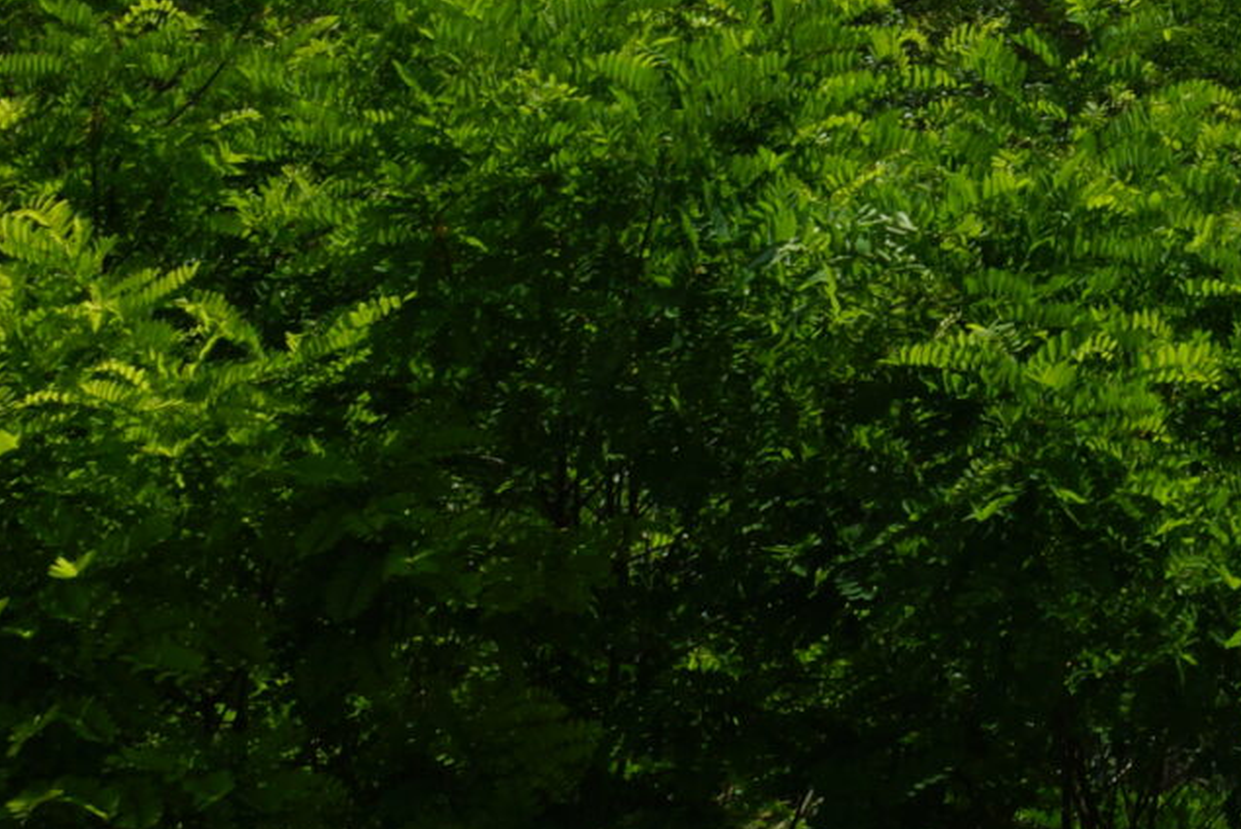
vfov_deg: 9.7
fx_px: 4587
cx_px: 2140
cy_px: -732
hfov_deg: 13.9
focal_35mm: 133
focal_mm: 22
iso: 100
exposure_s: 1/200
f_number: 13
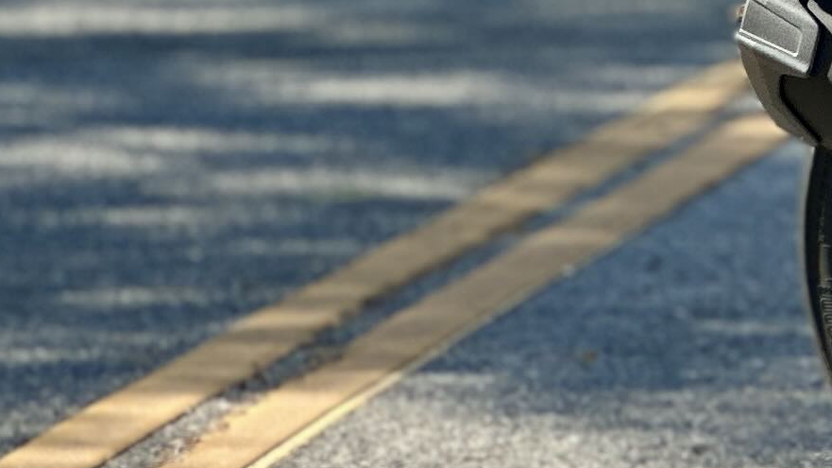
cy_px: -121
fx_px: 7719
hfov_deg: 6.0
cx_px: 1698
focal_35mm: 350
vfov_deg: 3.5
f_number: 2.8
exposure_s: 1/186
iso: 25
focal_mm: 9
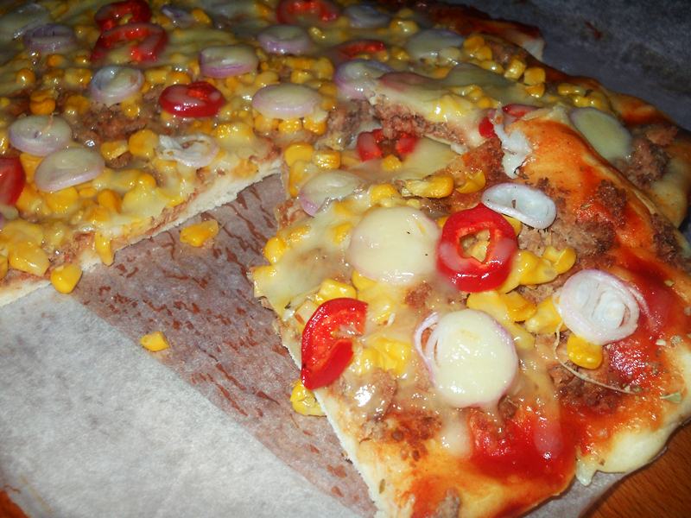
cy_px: 259
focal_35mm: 41
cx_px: 346
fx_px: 818
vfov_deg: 35.1
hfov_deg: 45.8
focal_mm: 6.72
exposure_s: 1/30
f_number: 5.5
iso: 80
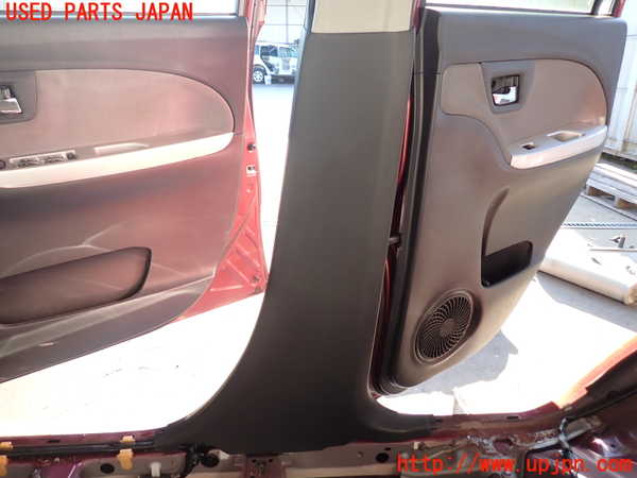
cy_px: 239
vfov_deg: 54.9
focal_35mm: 25
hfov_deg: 69.4
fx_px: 460
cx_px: 318
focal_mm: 4.5
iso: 100
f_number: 2
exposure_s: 1/80
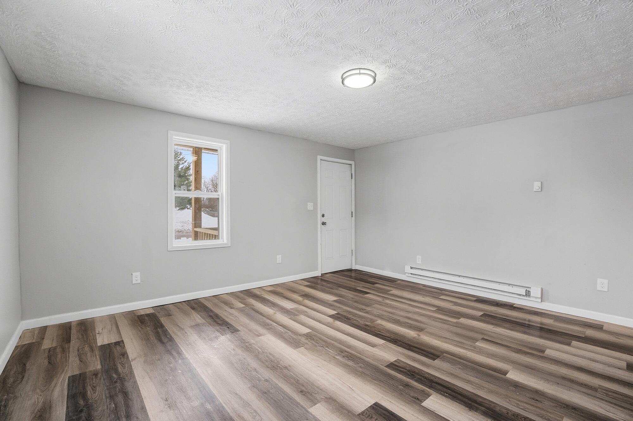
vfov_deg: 77.2
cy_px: 210
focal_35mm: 15
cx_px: 316
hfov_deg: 100.4
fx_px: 263
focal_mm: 10
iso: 100
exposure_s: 1/160
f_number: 4.5
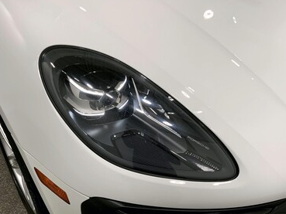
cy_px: 115
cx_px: 141
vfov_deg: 42.9
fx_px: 273
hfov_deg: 55.3
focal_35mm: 33
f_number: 1.8
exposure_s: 1/457
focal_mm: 3
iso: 16
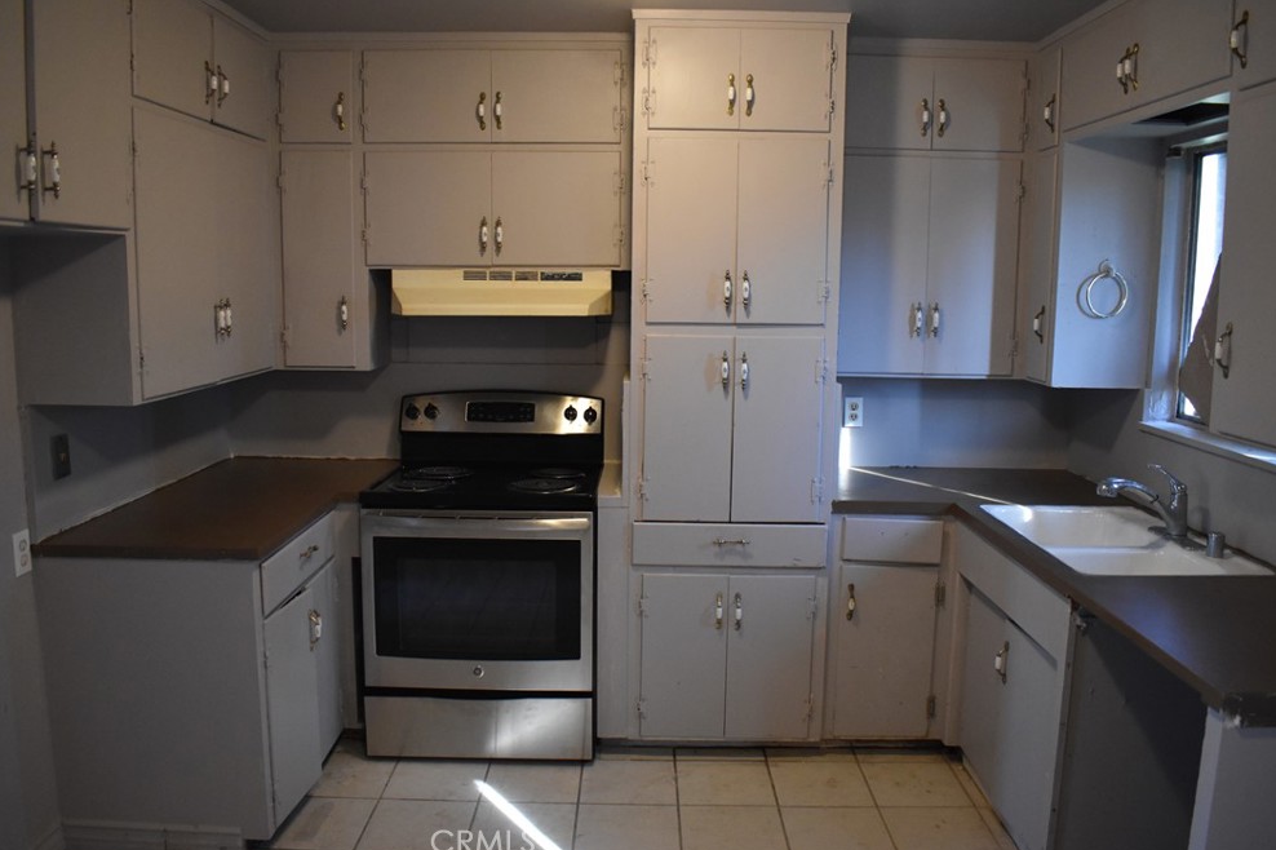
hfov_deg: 65.5
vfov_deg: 46.4
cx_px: 641
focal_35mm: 28
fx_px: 992
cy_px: 419
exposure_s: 1/125
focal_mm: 18
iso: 2200
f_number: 3.5
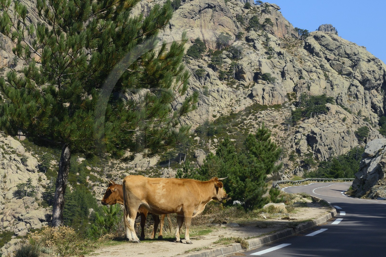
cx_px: 193
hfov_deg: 32.4
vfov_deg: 21.9
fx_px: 665
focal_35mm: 62
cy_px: 128
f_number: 14
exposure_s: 1/400
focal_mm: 62
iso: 400
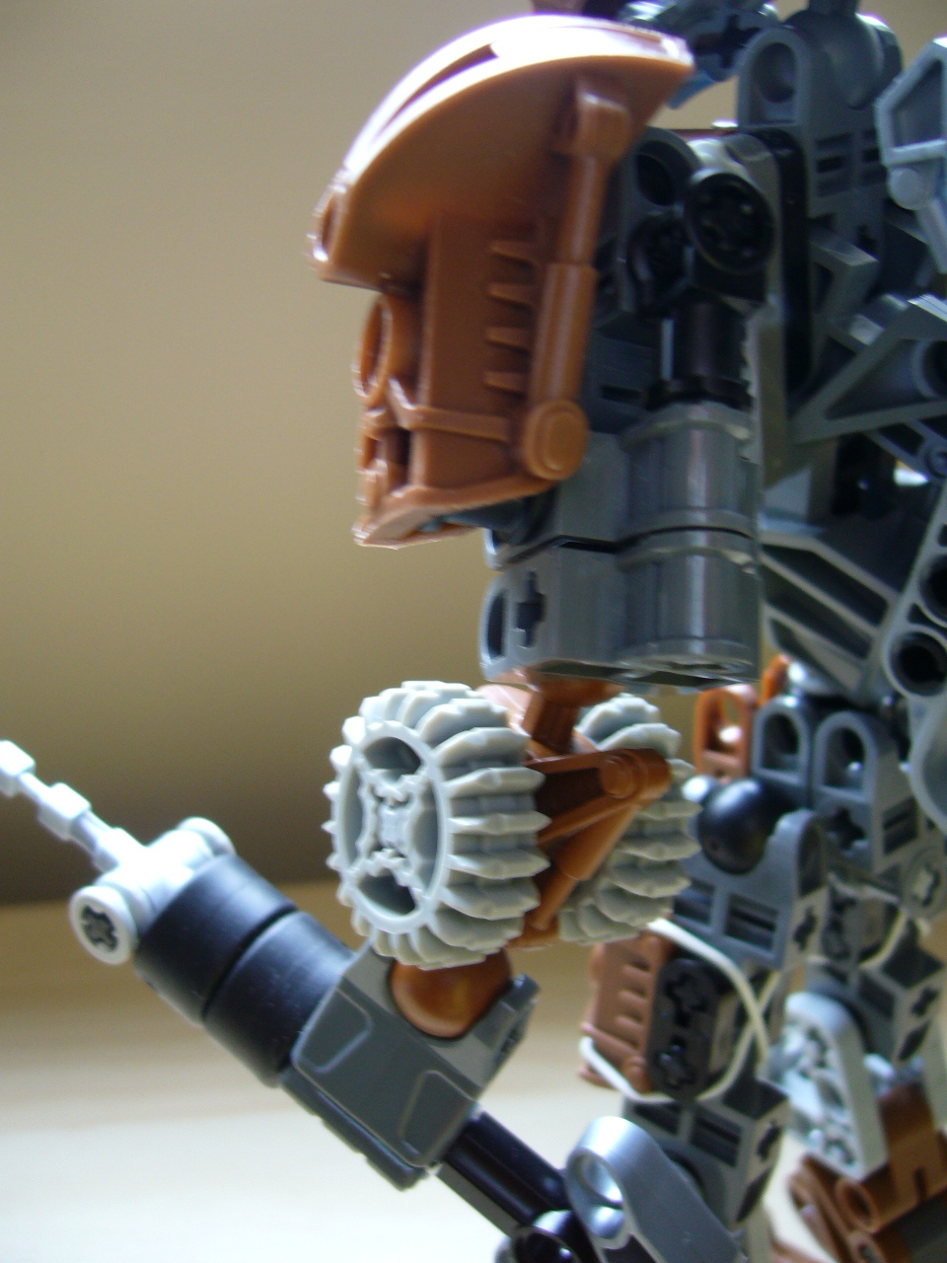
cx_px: 474
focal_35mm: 35
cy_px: 632
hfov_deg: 40.7
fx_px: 1277
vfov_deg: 52.6
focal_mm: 5.8
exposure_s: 1/15
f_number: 2.8
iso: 100
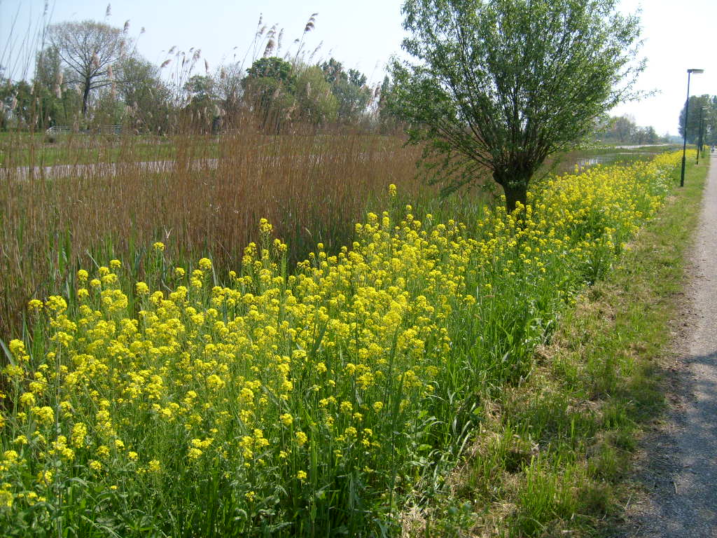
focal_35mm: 35
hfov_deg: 52.6
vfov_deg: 40.7
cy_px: 269
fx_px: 725
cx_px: 358
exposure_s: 1/250
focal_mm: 5.8
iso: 80
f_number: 7.1
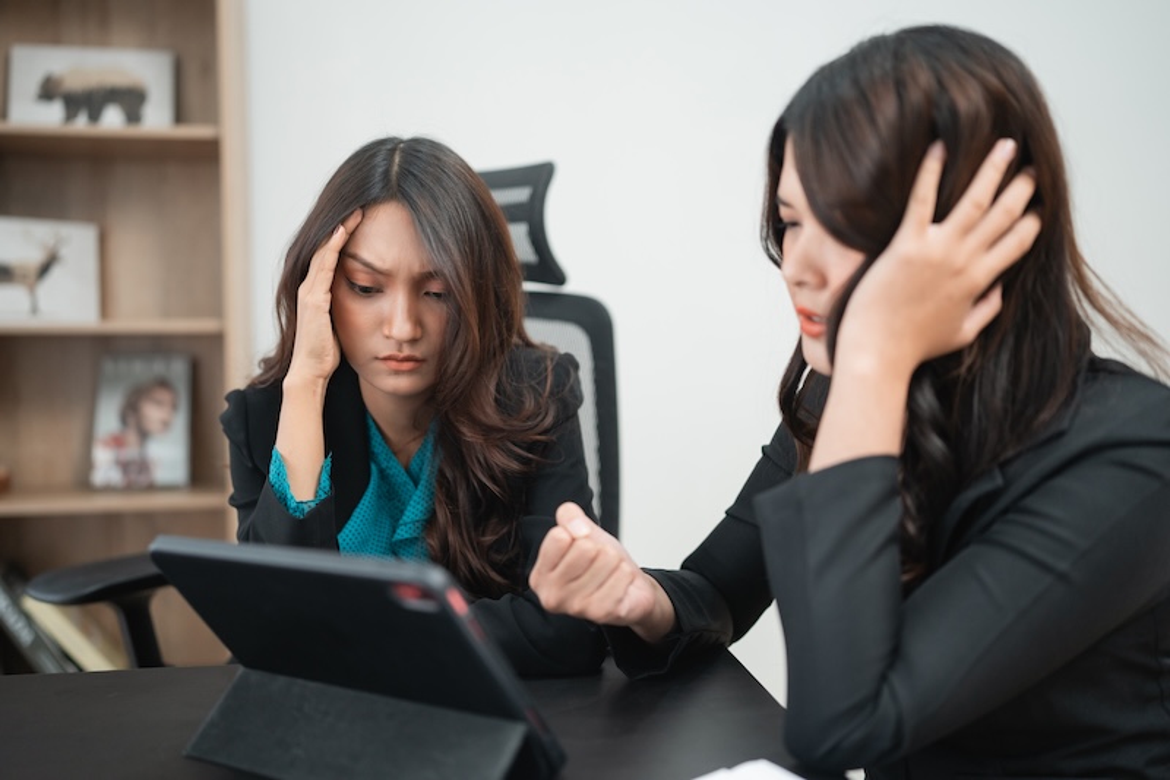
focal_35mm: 35
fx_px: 1137
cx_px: 585
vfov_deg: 37.8
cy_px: 390
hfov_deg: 54.4
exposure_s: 1/160
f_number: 1.4
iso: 400
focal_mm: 35
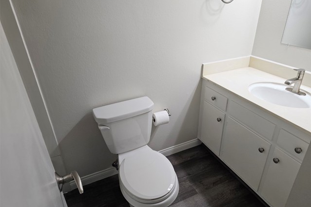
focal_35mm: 24
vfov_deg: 53.1
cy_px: 110
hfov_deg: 73.8
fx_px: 207
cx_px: 156
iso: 125
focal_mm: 6.3
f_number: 1.7
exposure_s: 1/120
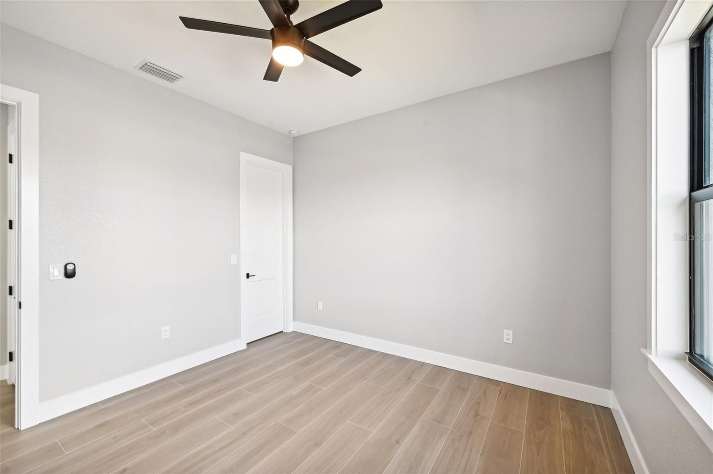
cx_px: 356
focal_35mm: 14
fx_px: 277
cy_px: 237
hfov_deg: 104.3
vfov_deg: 81.1
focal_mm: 14
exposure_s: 1/25
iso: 400
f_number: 8
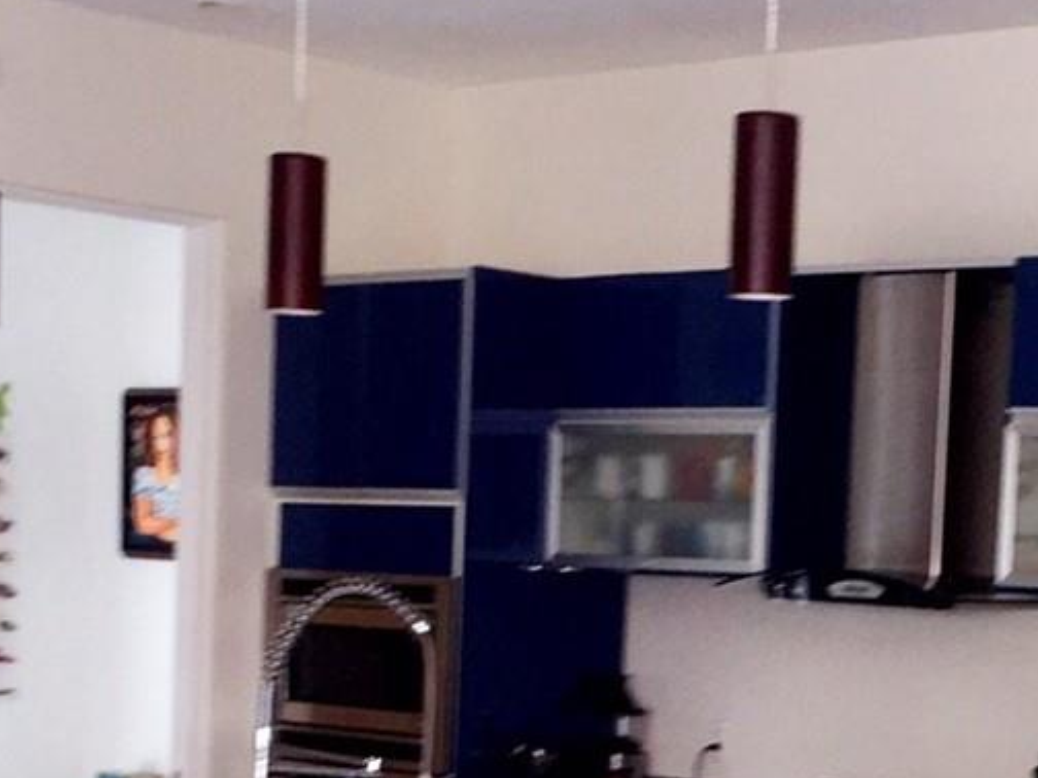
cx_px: 758
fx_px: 2759
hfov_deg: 21.2
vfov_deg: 15.6
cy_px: 848
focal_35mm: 92
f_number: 2.2
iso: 40
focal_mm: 4.15
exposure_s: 1/30
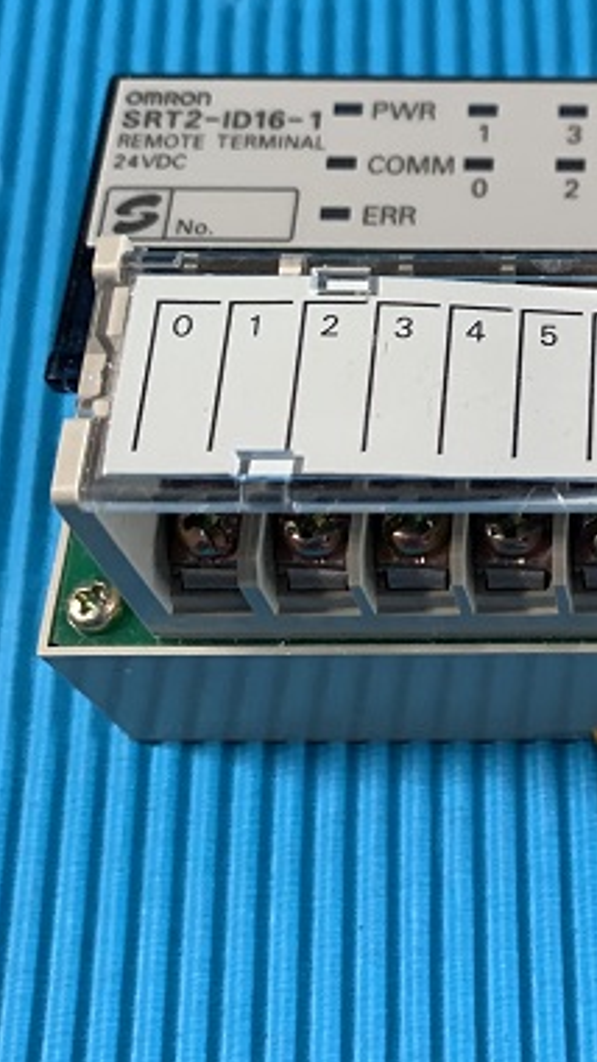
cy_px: 375
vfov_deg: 34.7
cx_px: 732
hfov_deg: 18.8
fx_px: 1690
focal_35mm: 60
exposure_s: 1/60
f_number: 1.8
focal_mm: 4.25
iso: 125
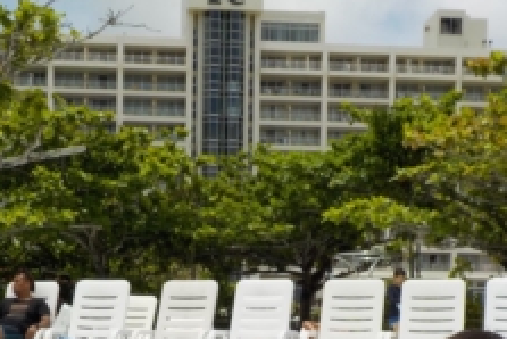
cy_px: 388
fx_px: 986
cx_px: 193
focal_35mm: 70
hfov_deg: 28.7
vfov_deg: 18.6
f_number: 3.3
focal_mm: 4.1
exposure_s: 1/2000
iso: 125
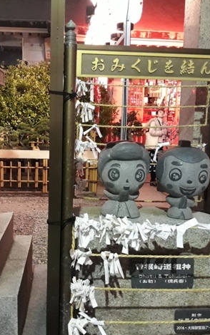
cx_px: 86
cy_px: 169
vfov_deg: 50.4
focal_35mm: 39
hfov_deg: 32.7
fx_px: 357
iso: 640
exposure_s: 1/20
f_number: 1.7
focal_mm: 3.71
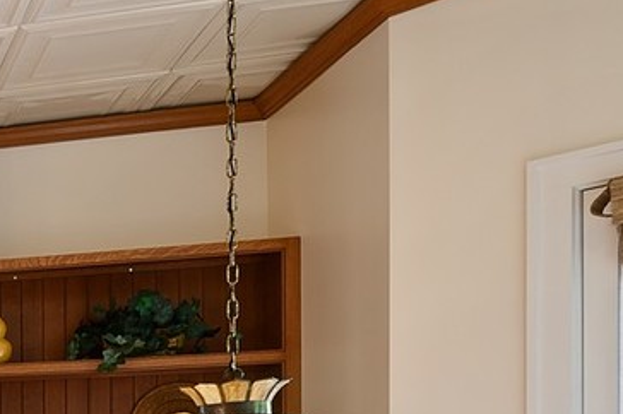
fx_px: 1158
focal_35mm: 67
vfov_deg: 18.5
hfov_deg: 19.0
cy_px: 578
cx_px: -609
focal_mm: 15
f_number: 8
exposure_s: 2
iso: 100
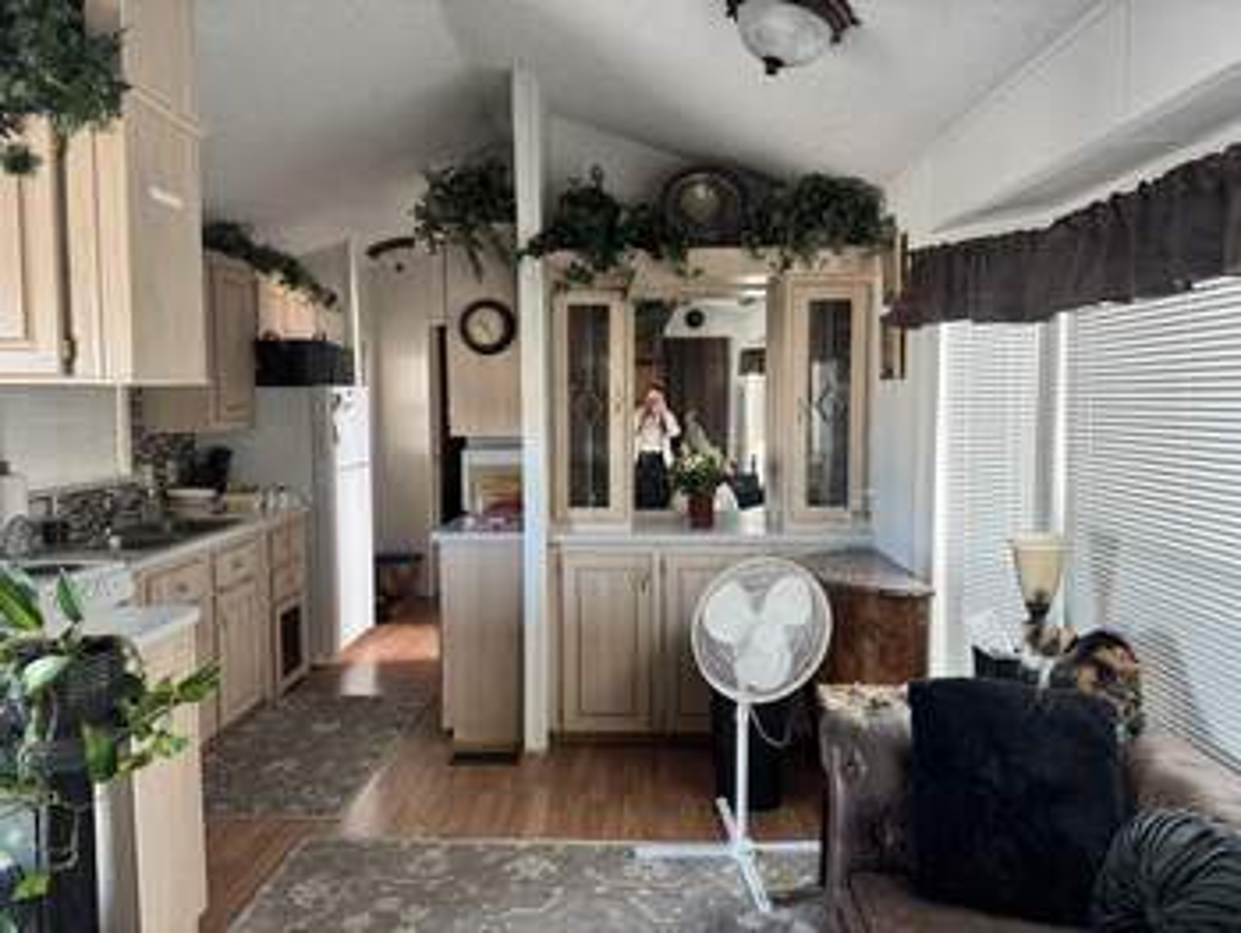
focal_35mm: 24
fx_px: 861
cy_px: 466
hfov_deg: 71.6
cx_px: 620
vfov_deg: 56.9
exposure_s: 1/60
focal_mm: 6.76
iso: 200
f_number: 1.78
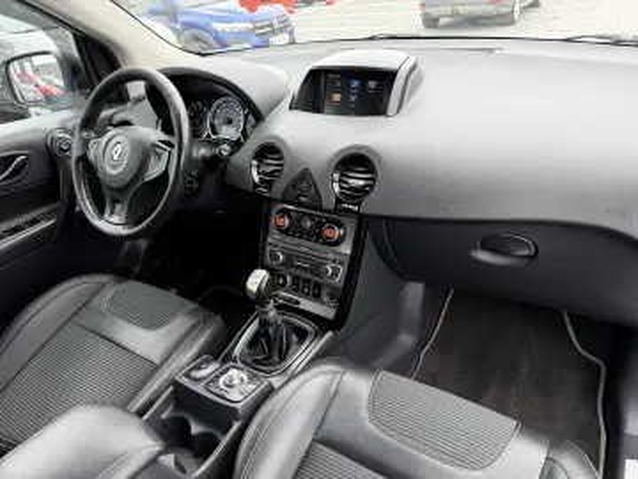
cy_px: 240
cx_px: 319
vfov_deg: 56.8
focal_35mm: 24
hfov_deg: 71.6
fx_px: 442
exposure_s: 1/137
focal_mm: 6.76
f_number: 1.78
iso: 100
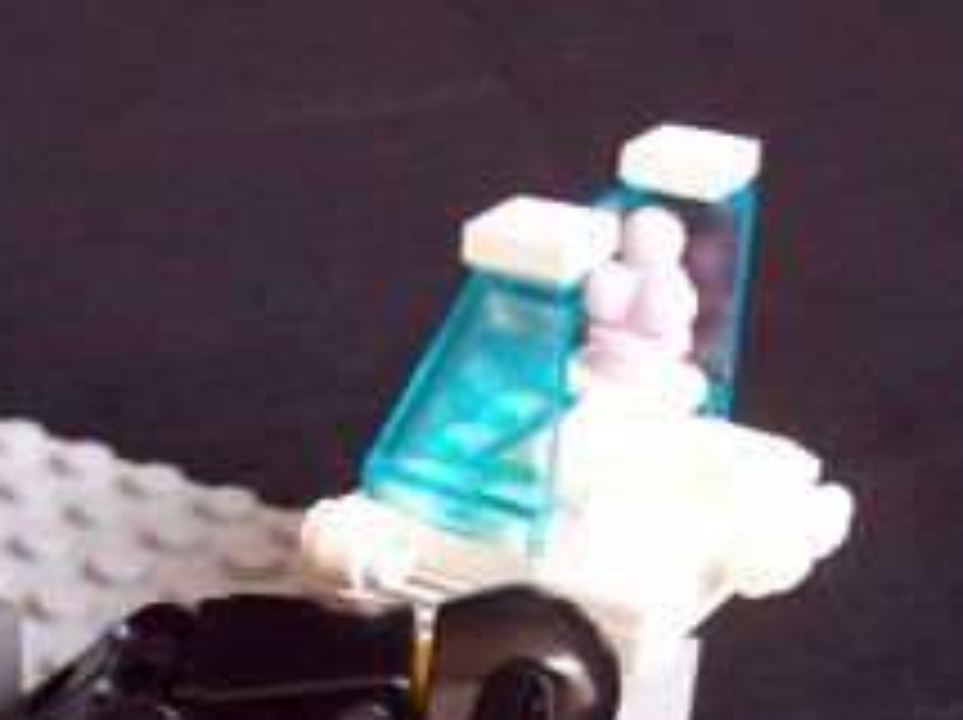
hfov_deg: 23.0
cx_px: 194
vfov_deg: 17.4
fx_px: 2334
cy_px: 592
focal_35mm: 84
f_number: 3
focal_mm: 7.6
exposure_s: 1/8
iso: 160
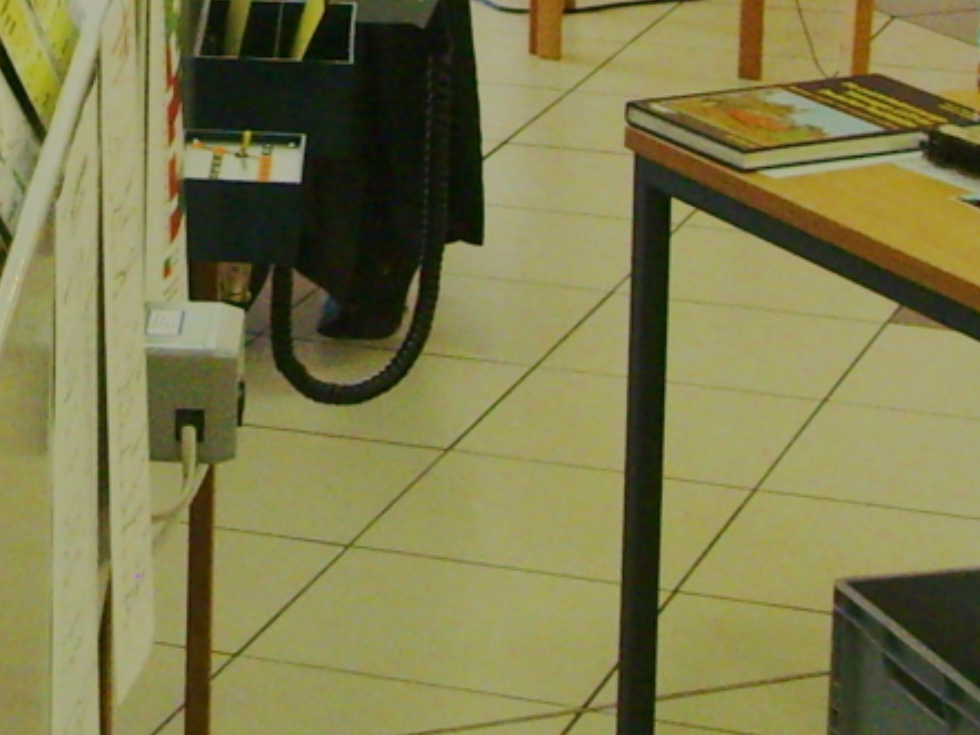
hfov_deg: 18.9
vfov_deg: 14.5
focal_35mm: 102
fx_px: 2888
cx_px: 58
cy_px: 318
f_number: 3.7
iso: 200
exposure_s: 1/45
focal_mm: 7.7
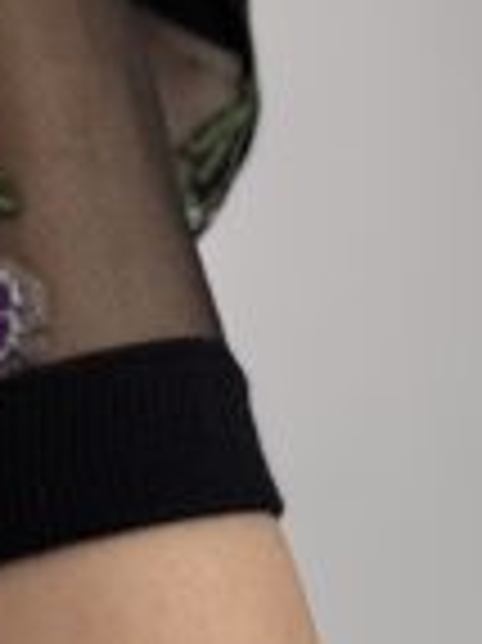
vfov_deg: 18.8
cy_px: -36
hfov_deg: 14.3
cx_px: -63
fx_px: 1878
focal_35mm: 101
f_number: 1.78
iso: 80
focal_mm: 6.76
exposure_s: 1/467
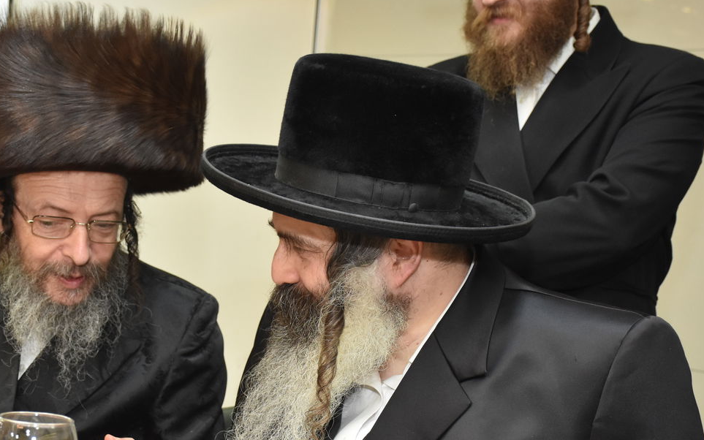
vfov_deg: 16.7
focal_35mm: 78
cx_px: 260
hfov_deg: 26.5
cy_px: 313
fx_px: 1492
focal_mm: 35
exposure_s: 1/100
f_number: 5.6
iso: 1600
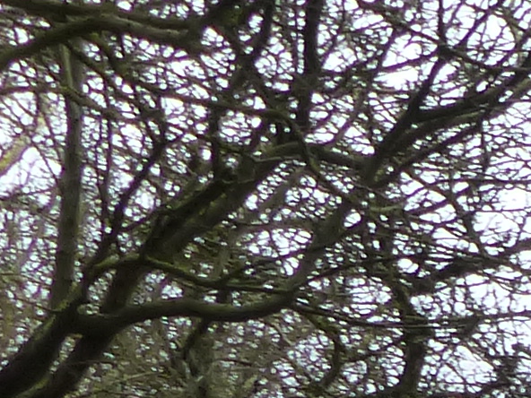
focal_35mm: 169
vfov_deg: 8.0
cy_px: 1014
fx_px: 2592
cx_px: 1019
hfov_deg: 10.8
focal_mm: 4.5
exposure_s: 1/160
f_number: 4
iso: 160
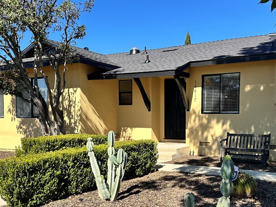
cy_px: 136
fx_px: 311
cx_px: 173
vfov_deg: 36.5
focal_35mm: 39
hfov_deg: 47.4
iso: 80
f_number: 1.78
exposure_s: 1/2353
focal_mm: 6.86
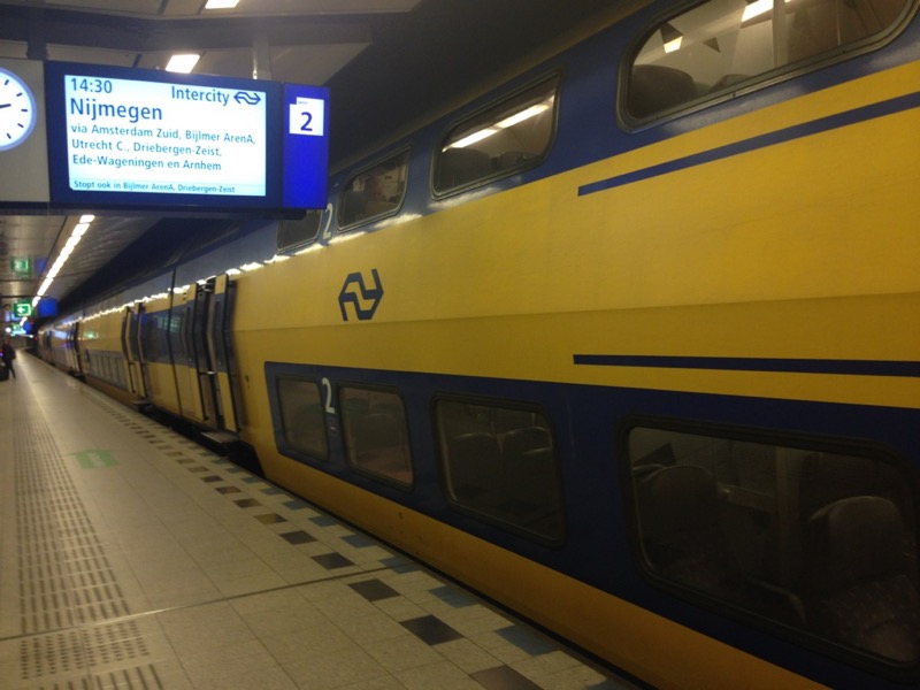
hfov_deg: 55.4
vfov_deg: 42.9
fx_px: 877
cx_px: 460
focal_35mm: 33
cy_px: 345
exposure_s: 1/20
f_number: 2.4
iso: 80
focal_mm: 4.12
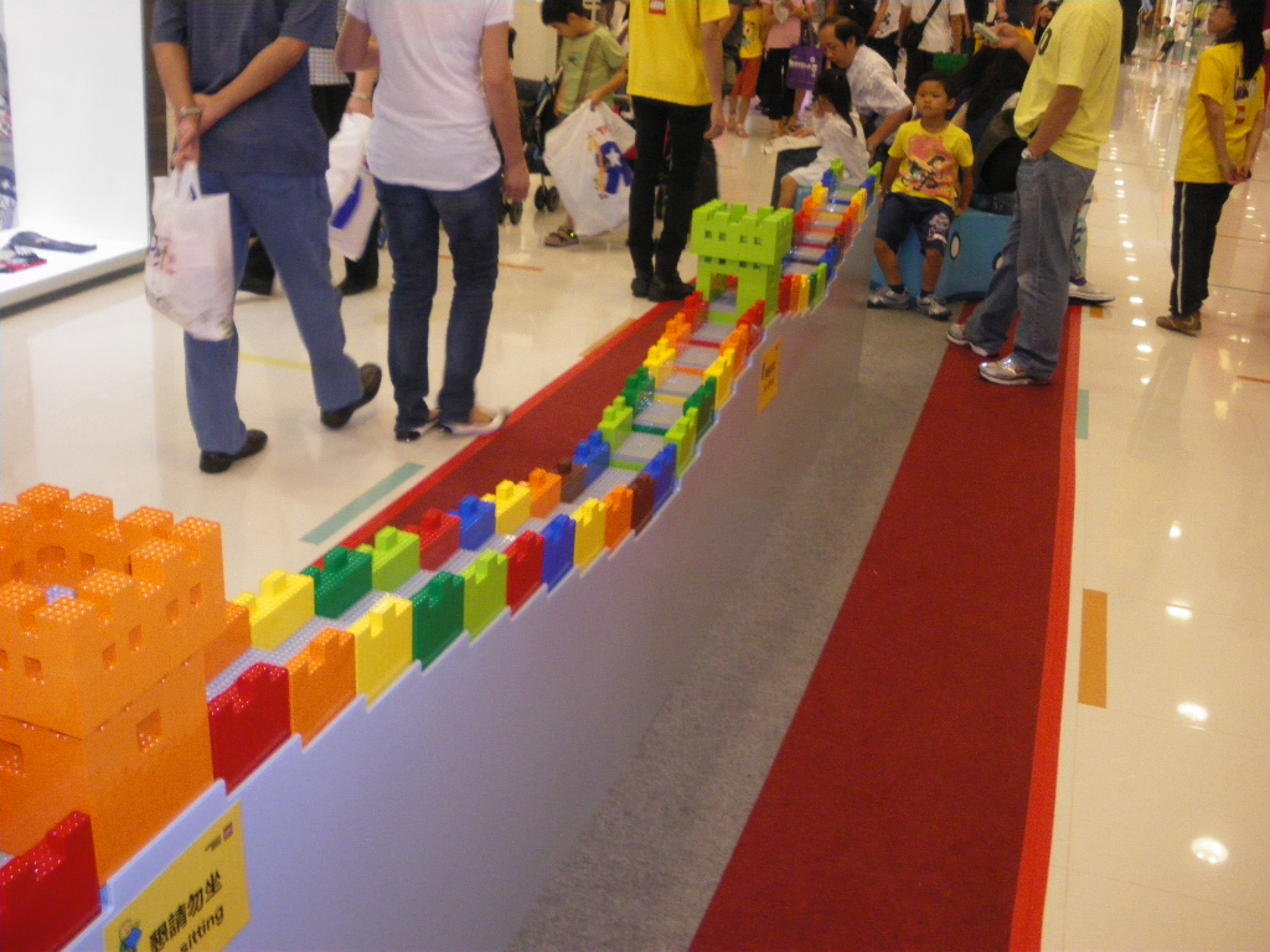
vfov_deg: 39.7
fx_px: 1321
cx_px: 635
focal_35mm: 36
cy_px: 476
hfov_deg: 51.4
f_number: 3.5
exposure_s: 1/50
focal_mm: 6.3
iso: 400
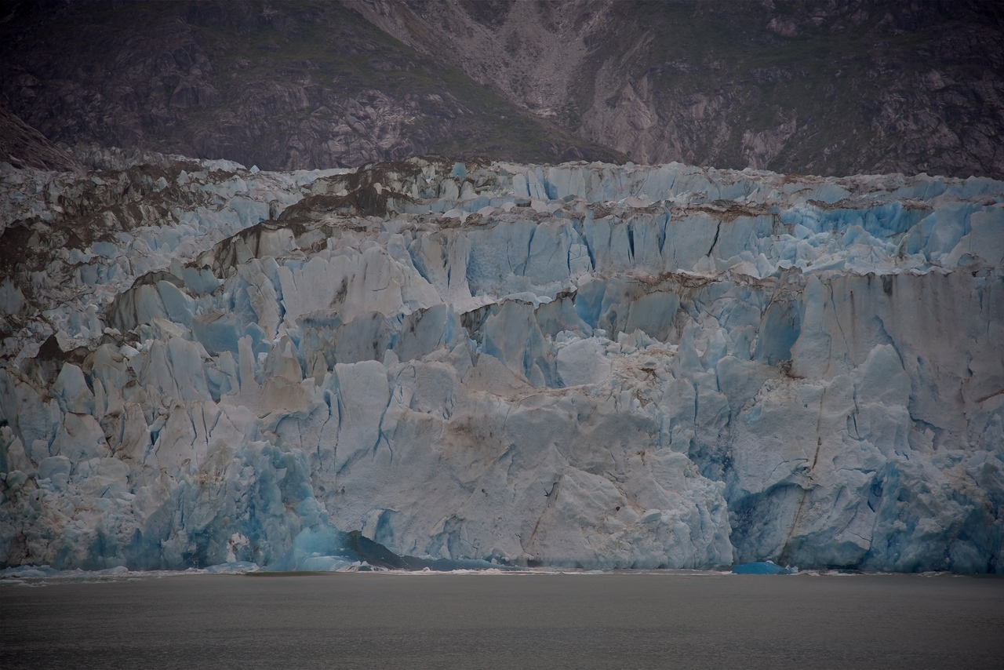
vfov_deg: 11.4
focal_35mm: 120
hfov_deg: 17.1
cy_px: 335
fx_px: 3347
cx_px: 502
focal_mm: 120
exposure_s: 1/250
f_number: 4
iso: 110
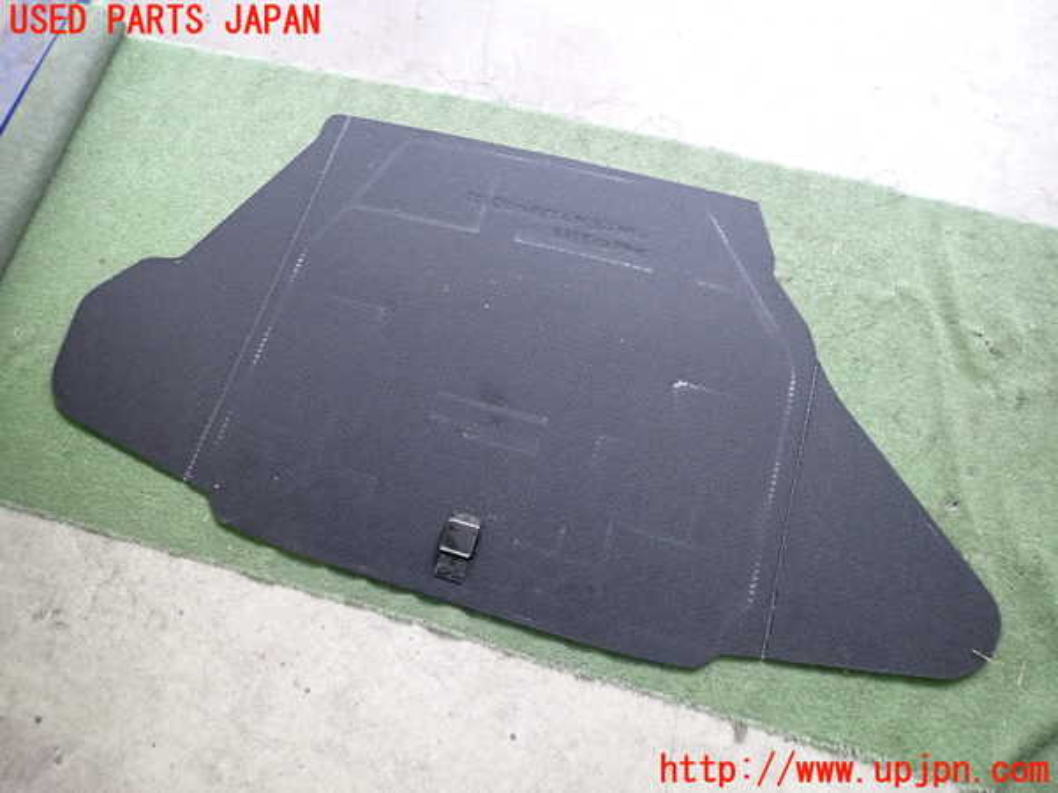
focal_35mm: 25
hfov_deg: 69.4
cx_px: 529
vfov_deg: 54.9
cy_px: 396
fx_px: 764
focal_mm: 4.5
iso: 250
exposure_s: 1/30
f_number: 2
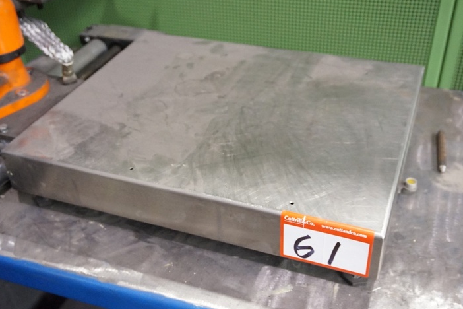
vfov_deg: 33.4
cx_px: 233
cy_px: 153
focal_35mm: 40
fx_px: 514
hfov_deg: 48.5
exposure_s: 1/20
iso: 3200
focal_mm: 26
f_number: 4.5
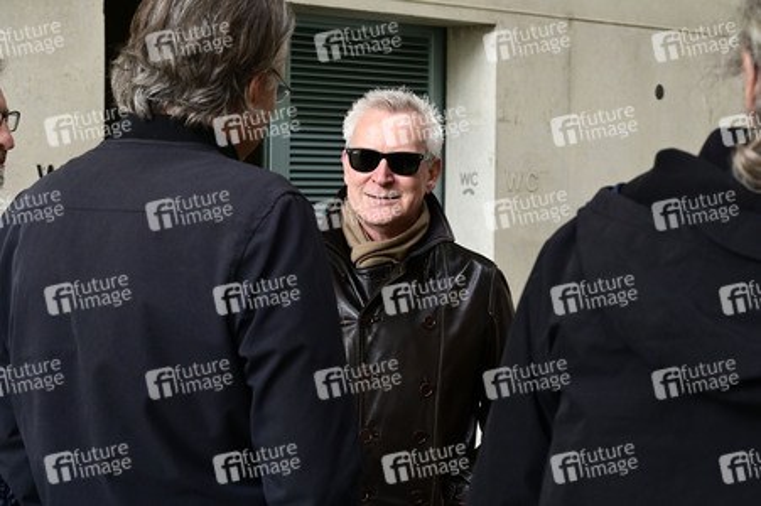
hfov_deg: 31.9
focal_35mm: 63
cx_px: 380
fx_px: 1331
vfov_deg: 21.5
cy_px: 253
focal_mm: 63
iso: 2000
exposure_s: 1/250
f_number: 9
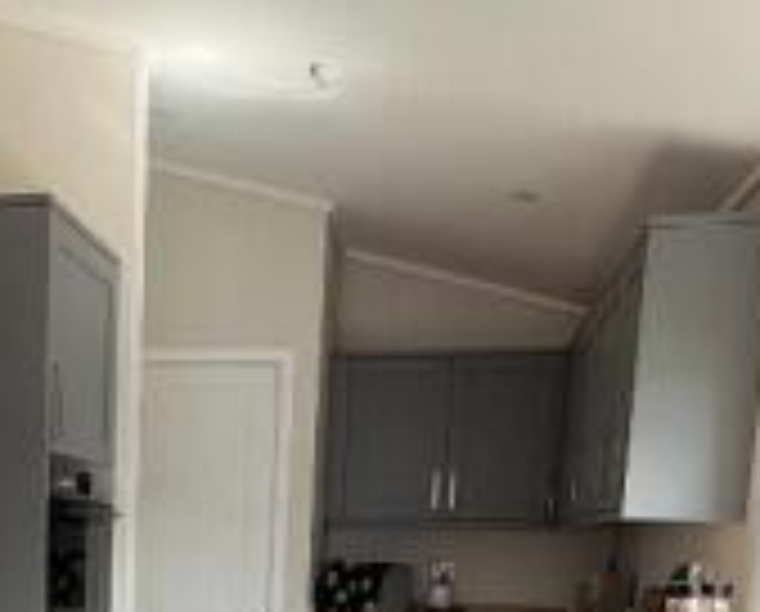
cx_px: 182
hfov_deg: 38.4
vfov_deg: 28.8
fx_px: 1060
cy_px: 691
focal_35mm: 47
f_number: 2.2
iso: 100
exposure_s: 1/119
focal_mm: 2.22
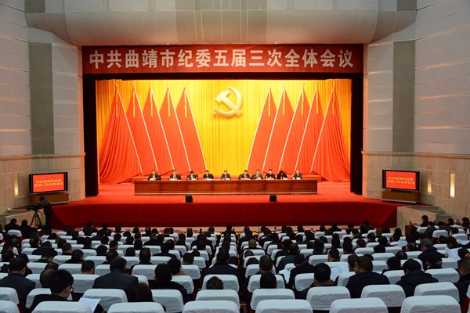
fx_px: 418
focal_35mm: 32
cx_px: 235
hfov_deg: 58.7
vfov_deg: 41.1
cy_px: 156
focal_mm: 32
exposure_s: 1/60
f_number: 5.6
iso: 2000
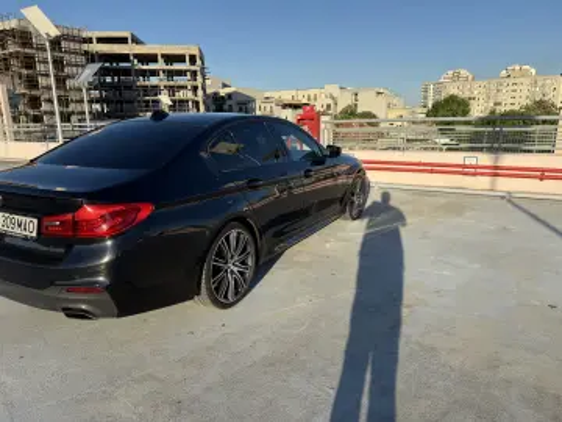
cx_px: 281
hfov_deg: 71.6
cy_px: 211
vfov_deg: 56.8
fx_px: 390
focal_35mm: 24
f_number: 1.78
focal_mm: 6.76
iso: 80
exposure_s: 1/3584
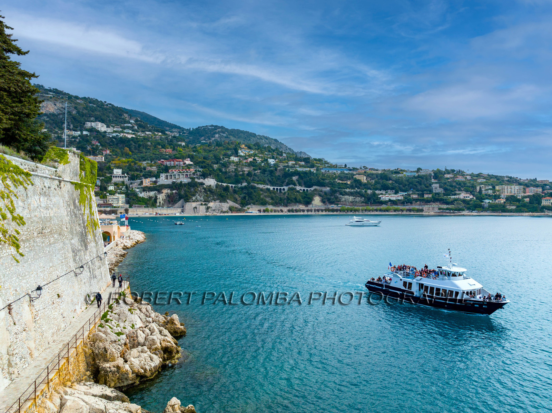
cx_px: 276
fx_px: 382
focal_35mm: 24
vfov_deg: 56.8
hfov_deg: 71.6
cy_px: 206
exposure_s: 1/3200
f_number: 2.8
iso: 150
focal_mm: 12.3
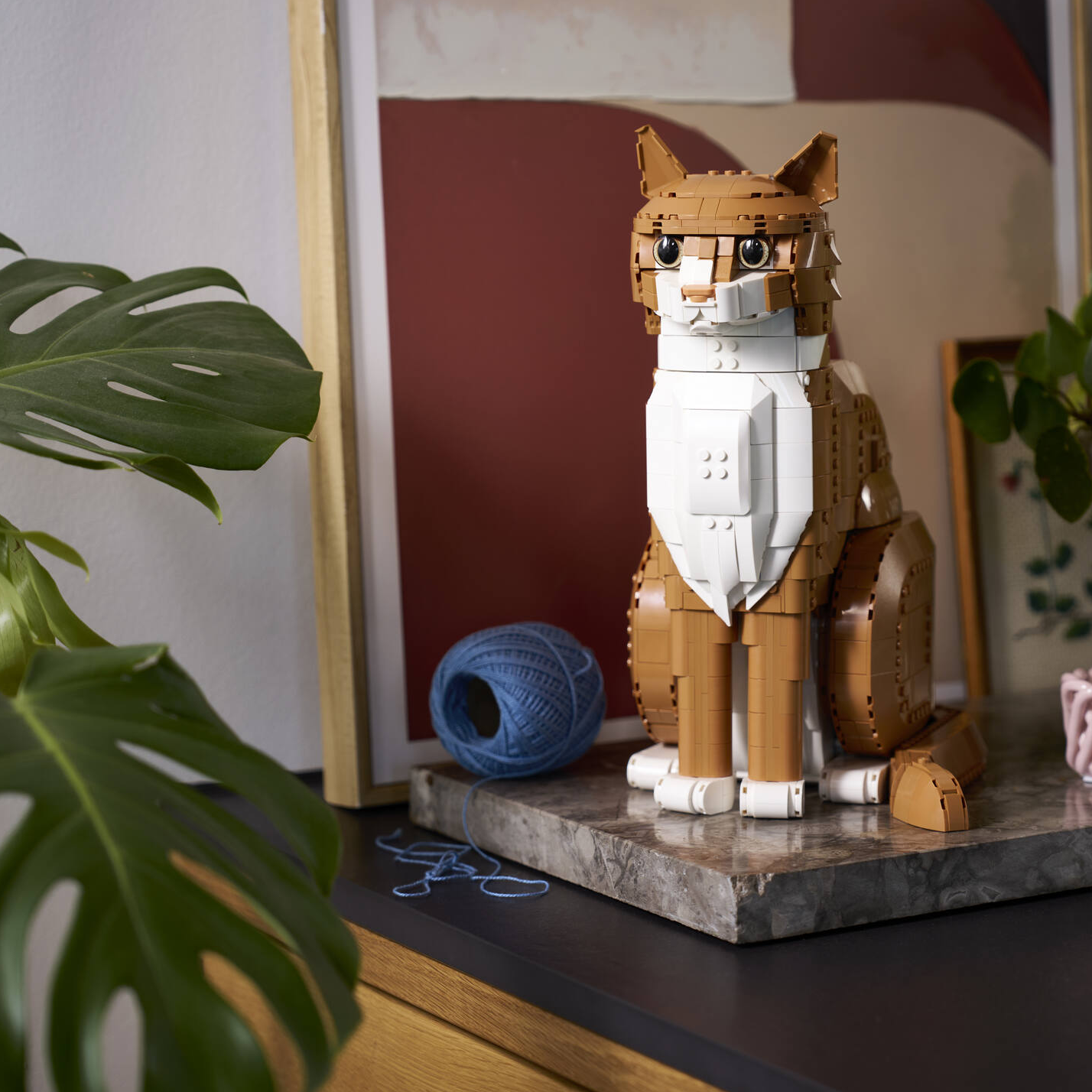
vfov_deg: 19.3
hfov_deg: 19.2
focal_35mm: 90
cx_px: 762
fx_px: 3212
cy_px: 505
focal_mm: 63
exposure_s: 1/50
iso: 100
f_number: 2.8
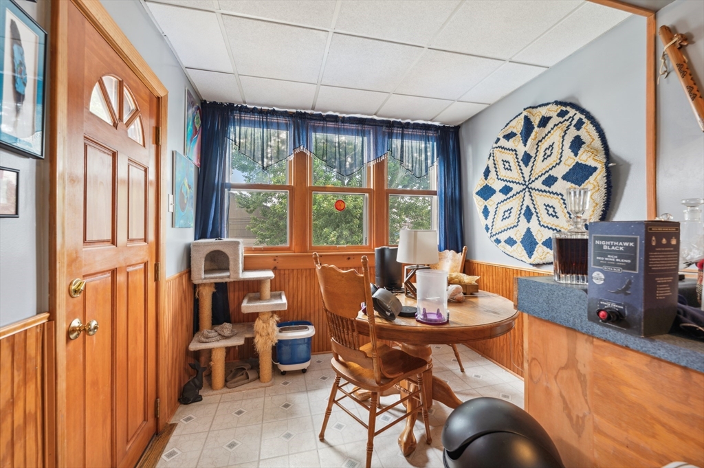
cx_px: 352
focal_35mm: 14
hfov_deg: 104.3
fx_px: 274
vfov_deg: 81.1
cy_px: 234
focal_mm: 14
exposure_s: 1/3.33
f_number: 8
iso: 100
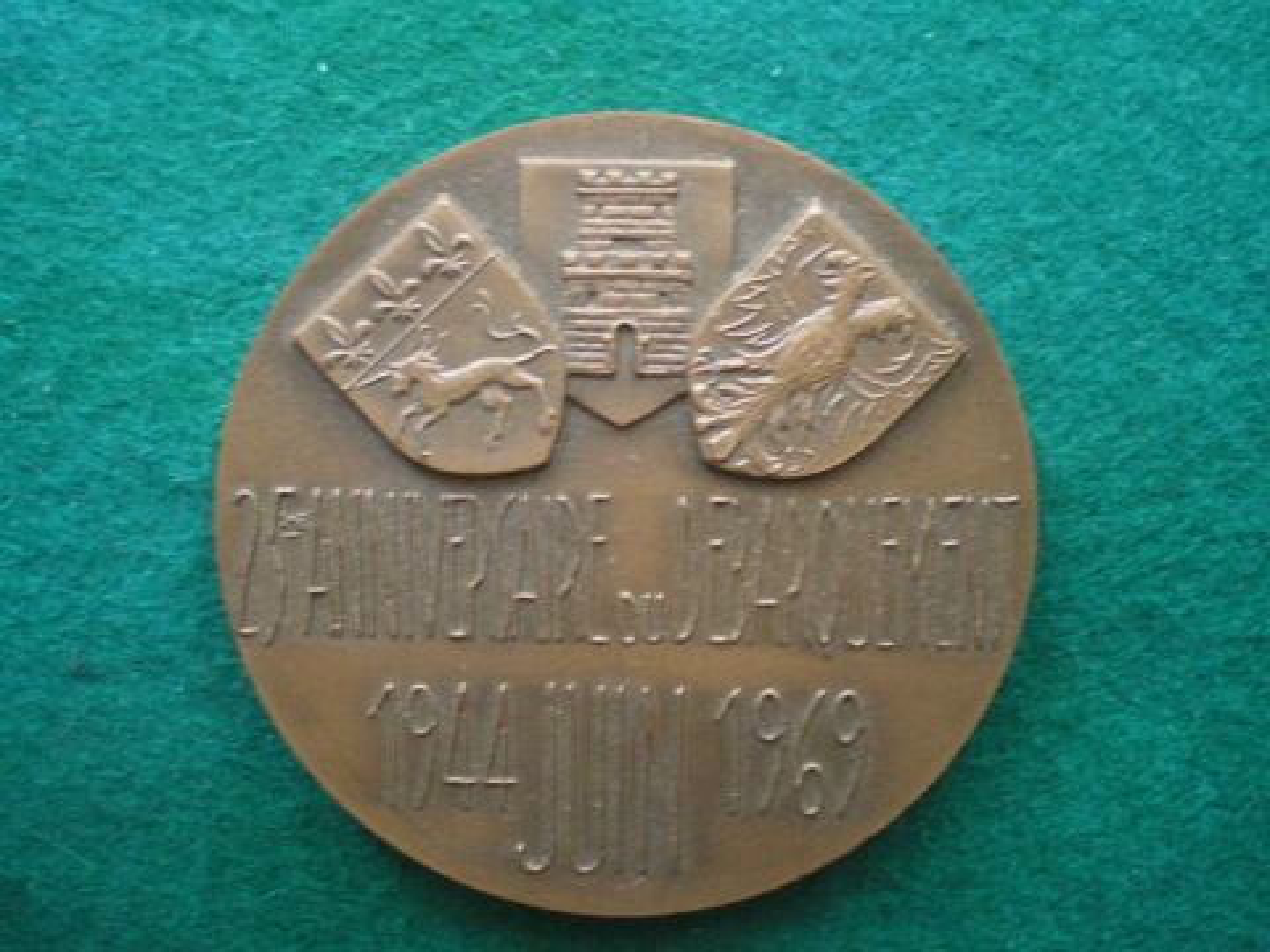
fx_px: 1394
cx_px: 635
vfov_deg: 37.7
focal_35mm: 38
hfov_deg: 49.0
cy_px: 476
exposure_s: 1/5
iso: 400
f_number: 3.1
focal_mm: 6.3
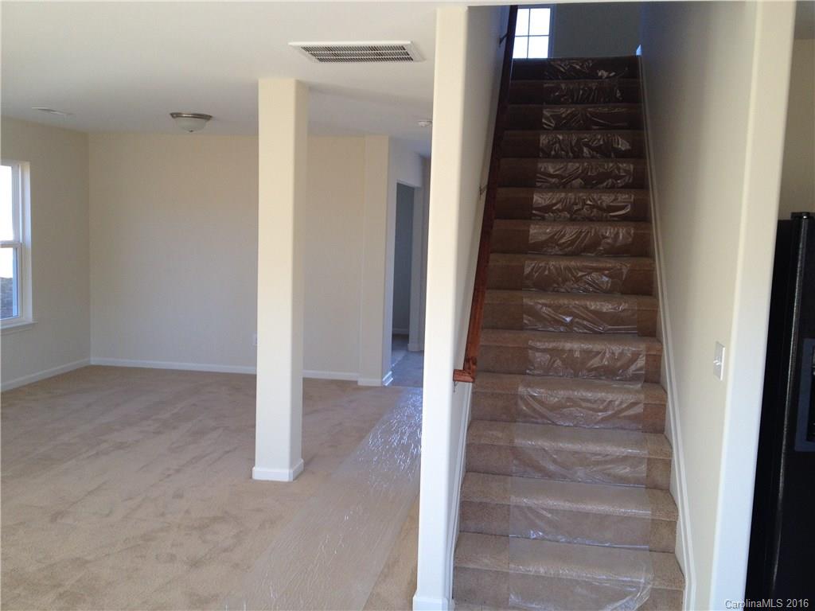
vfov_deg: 40.7
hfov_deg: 52.6
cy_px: 306
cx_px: 408
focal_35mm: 35
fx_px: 824
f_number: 2.4
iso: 80
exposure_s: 1/120
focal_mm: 4.28
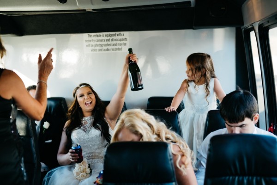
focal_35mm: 50
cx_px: 138
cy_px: 92
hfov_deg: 39.6
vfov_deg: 27.0
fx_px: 385
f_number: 2
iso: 160
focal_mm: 50
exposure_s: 1/80
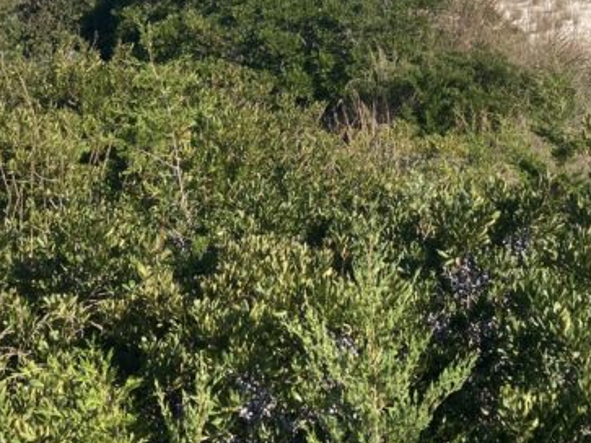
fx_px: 1348
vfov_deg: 18.0
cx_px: 420
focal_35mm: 79
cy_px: -36
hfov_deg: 24.5
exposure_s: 1/2315
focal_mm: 3.99
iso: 20
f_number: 1.8
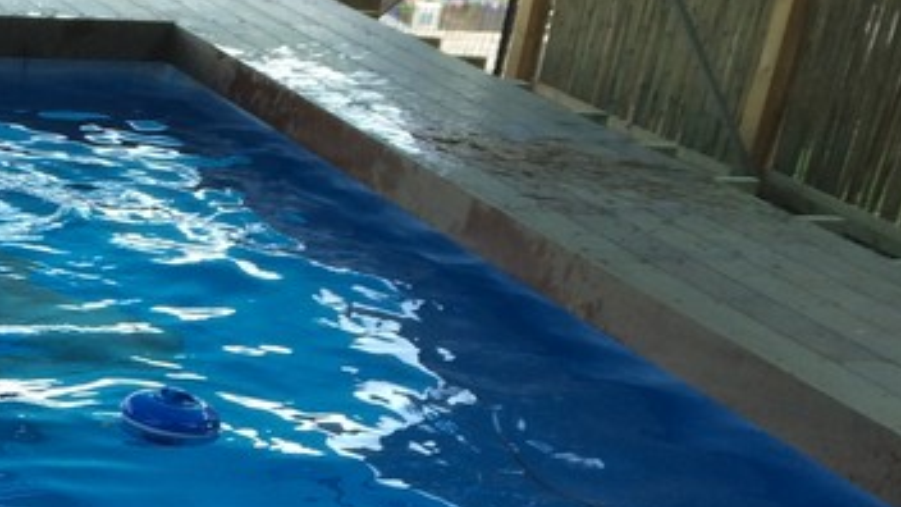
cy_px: 807
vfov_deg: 11.6
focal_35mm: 99
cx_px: -201
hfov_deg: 20.1
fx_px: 2365
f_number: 2.2
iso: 40
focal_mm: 4.12
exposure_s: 1/120
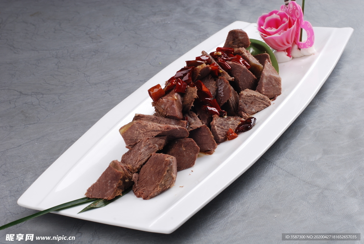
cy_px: 122
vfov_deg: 18.2
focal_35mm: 75
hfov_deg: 27.0
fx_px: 759
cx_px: 182
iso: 100
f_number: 14
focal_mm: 50
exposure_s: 1/125
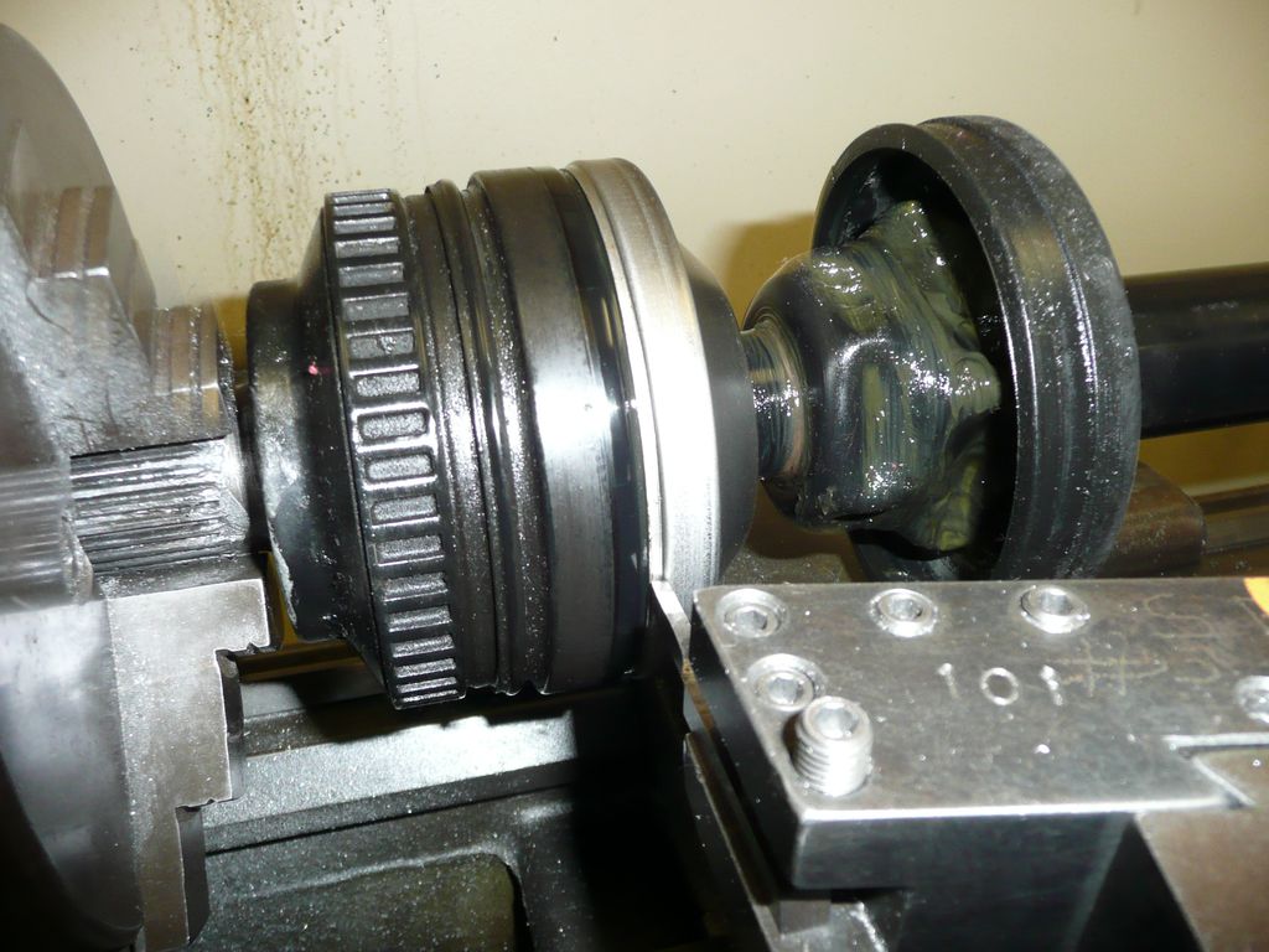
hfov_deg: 63.4
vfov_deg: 49.7
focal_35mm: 28
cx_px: 634
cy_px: 476
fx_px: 1026
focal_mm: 4.6
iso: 200
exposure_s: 1/30
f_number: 3.3
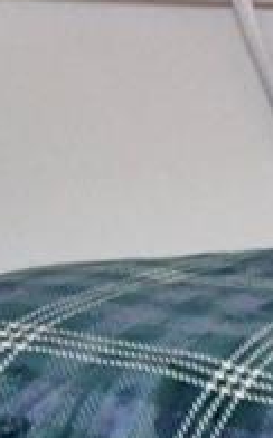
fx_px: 1492
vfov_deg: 16.7
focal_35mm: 125
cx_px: 924
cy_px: 261
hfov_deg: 8.2
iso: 2000
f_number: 4.5
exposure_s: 1/30
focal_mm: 10
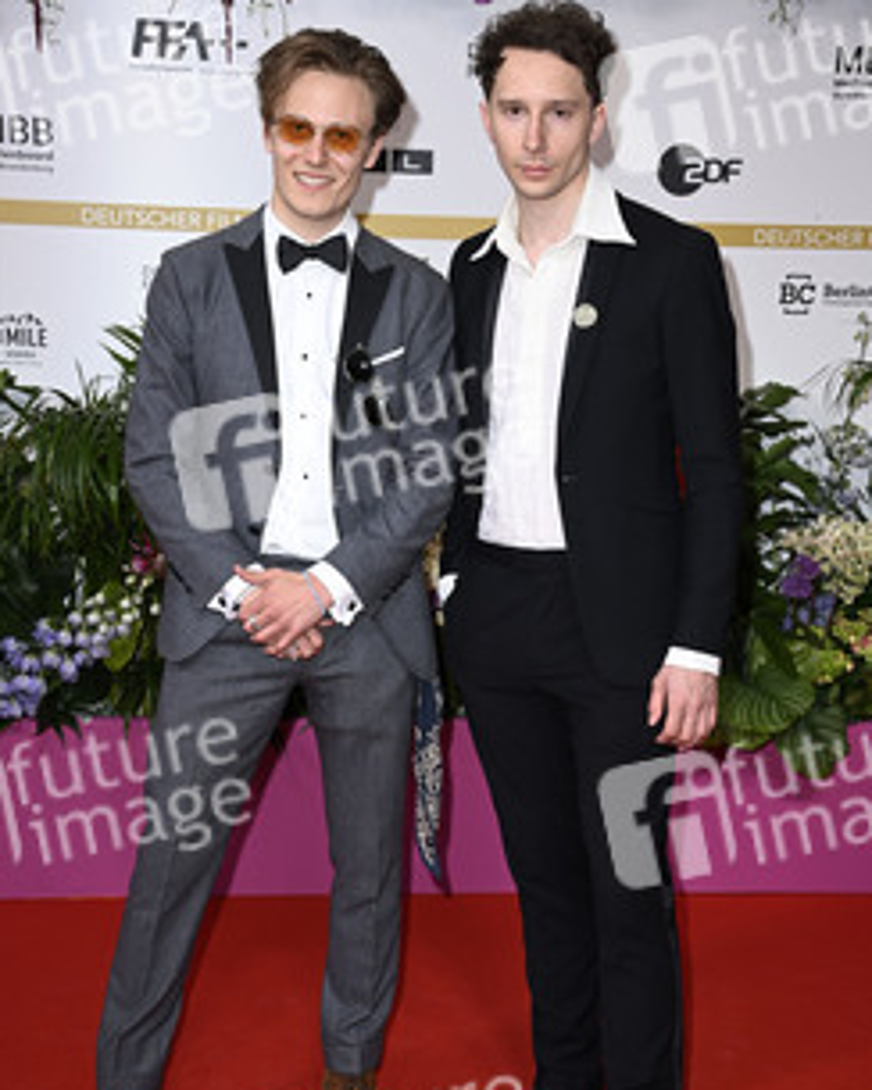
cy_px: 625
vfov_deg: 31.9
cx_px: 457
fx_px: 1903
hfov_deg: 25.8
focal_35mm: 59
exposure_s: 1/250
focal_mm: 48
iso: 640
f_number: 6.3
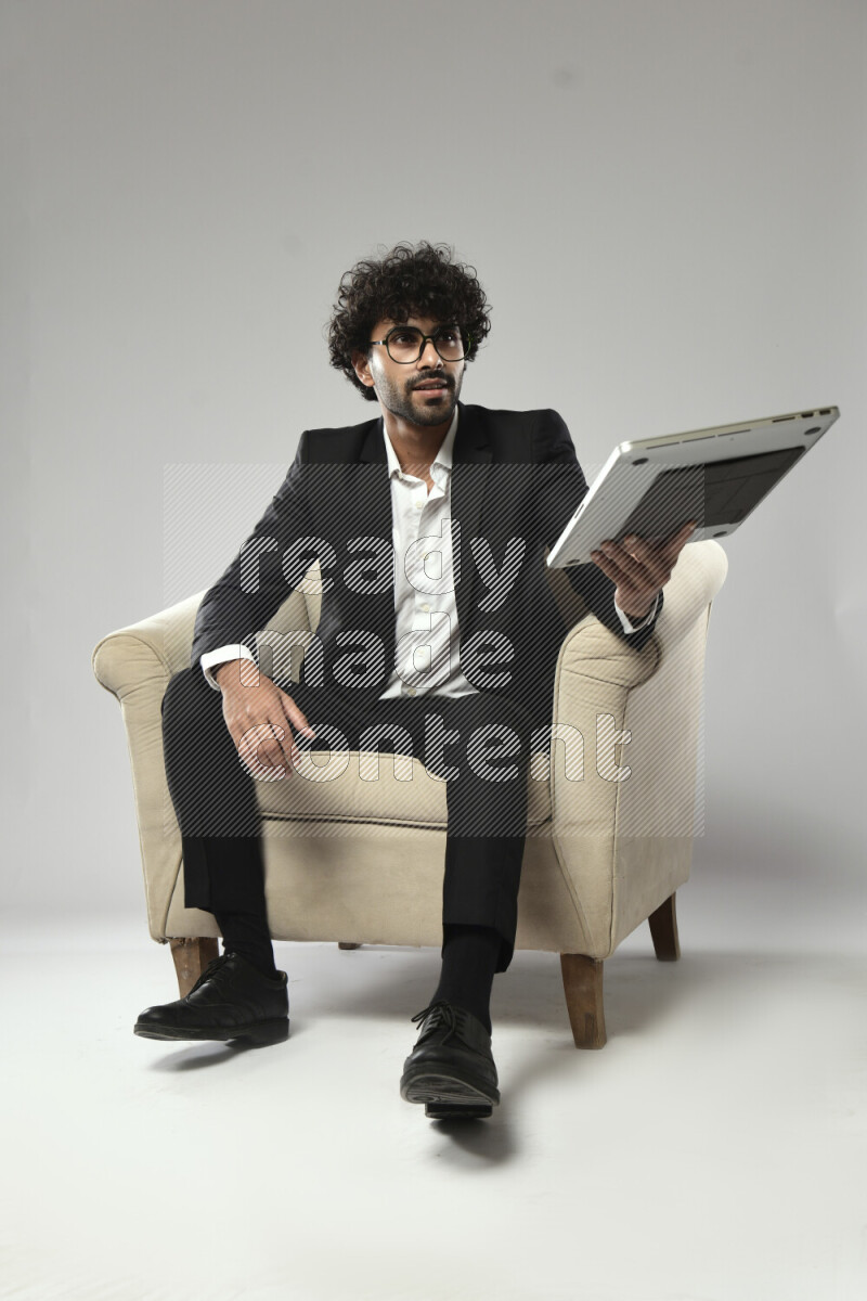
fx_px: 1373
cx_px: 434
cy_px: 650
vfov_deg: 50.7
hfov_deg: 35.1
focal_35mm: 38
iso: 400
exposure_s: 1/125
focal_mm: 38
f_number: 5.6
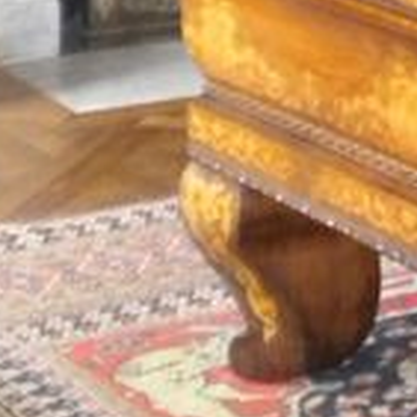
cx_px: 756
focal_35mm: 154
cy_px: -166
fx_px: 2099
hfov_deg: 10.6
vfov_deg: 11.0
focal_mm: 6.3
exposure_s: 1/30
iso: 469
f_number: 3.1
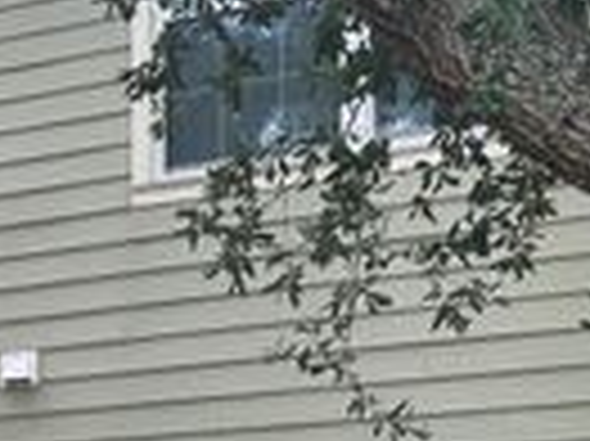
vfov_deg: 14.2
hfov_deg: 18.4
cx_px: -189
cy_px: 596
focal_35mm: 99
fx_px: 1686
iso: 50
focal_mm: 5.7
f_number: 1.5
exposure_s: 1/445
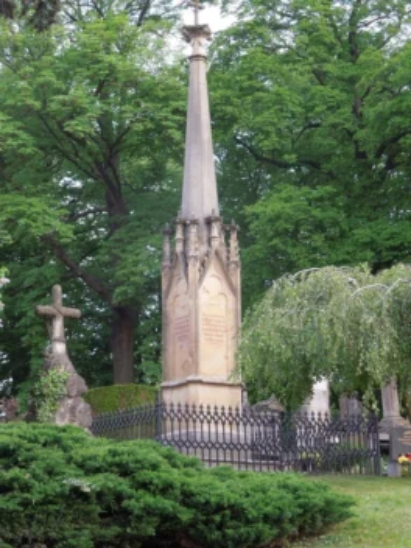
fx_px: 1678
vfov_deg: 18.5
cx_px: 206
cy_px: 274
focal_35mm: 106
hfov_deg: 14.0
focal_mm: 19.1
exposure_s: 1/100
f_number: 4.7
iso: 400
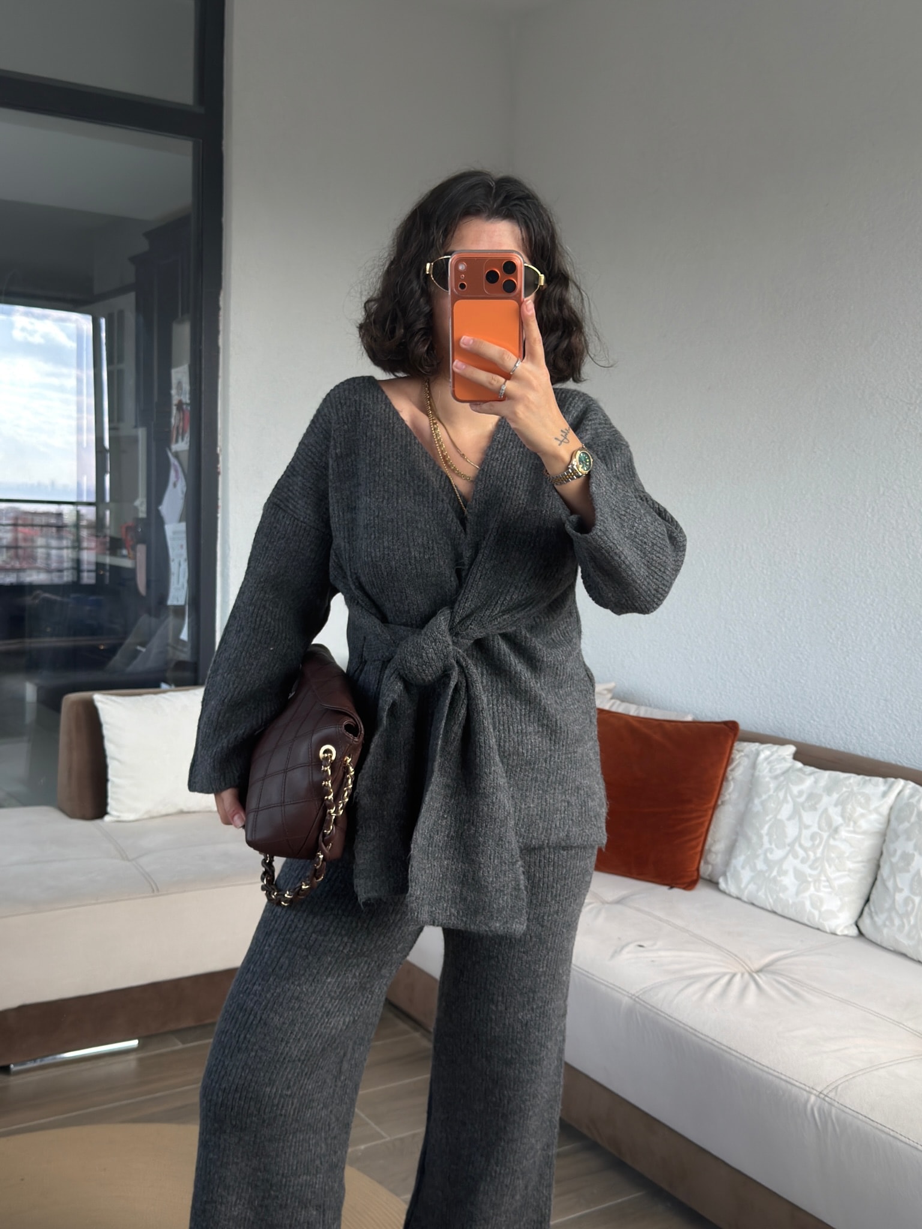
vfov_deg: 50.1
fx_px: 1314
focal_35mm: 37
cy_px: 614
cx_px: 461
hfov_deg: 38.7
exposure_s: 1/325
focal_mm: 6.76
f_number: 1.78
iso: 80
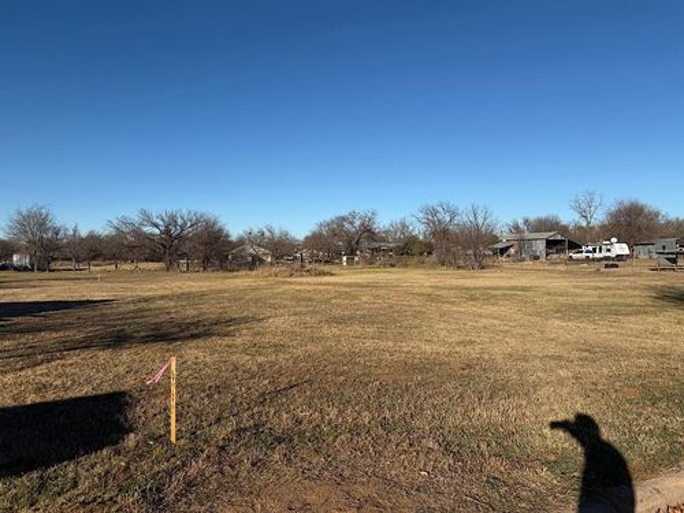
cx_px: 342
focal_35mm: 24
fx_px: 474
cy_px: 256
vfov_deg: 56.8
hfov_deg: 71.6
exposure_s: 1/6173
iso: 80
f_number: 1.78
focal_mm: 6.76
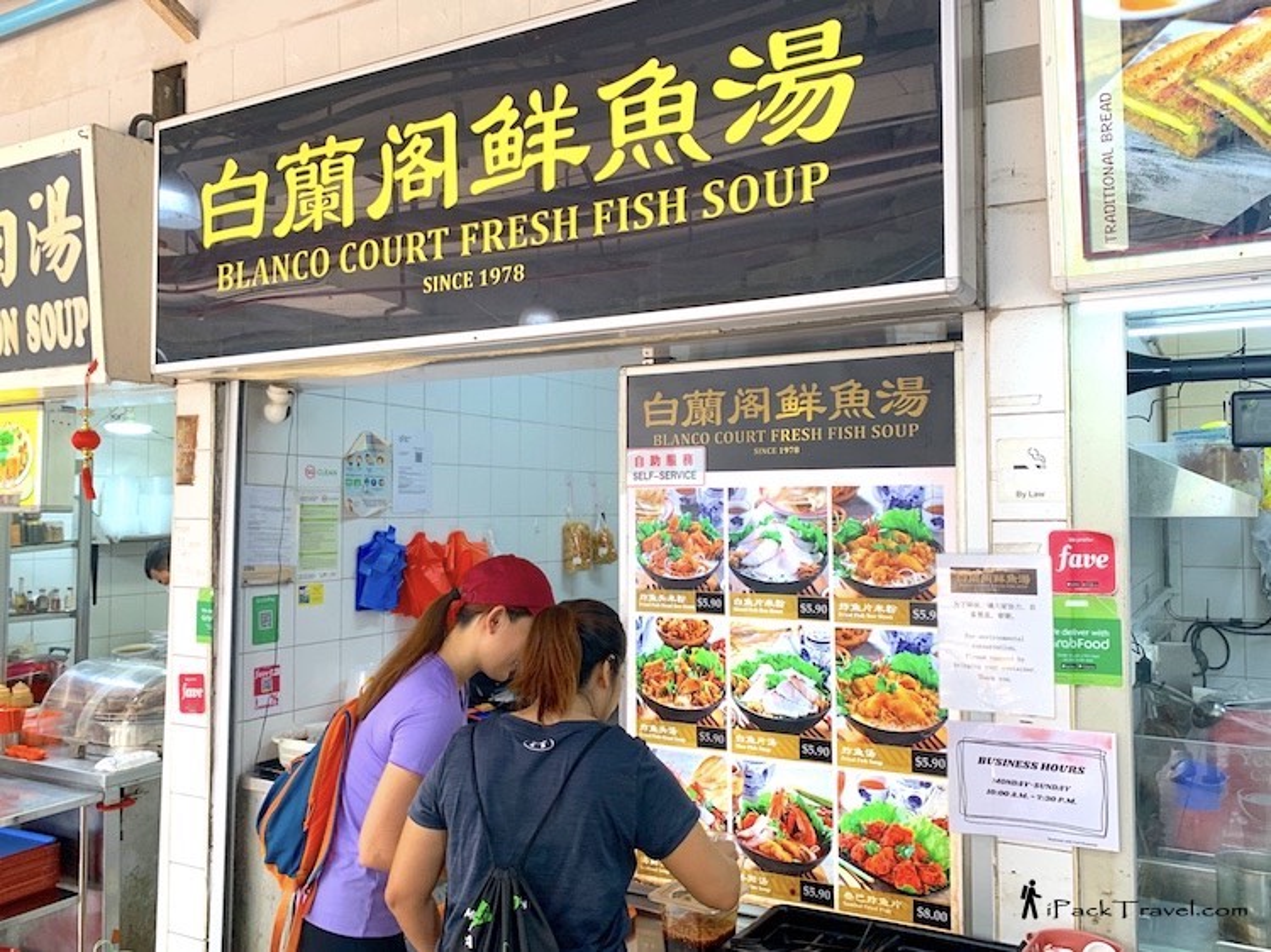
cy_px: 476
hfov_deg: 67.3
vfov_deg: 53.0
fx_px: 954
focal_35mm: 26
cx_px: 636
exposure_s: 1/100
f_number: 1.8
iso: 80
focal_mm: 4.25
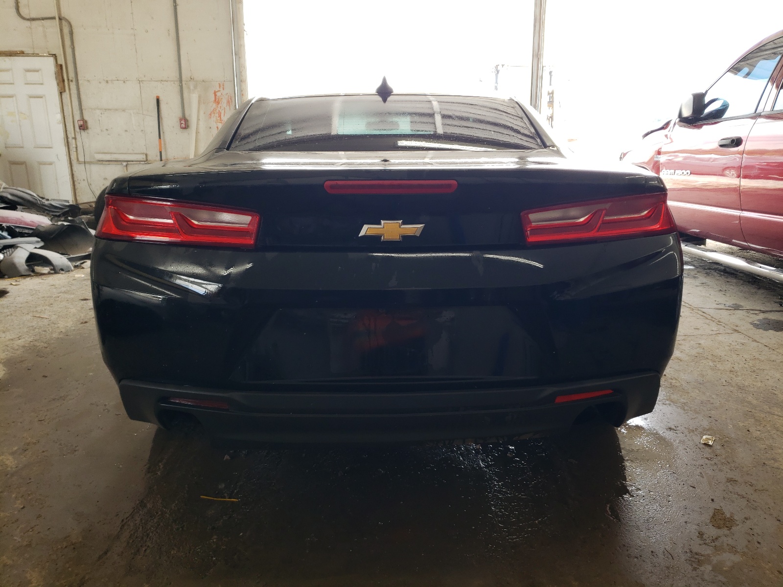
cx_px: 392
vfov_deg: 53.1
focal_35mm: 26
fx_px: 588
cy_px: 294
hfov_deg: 67.3
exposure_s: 1/139
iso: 50
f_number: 1.5
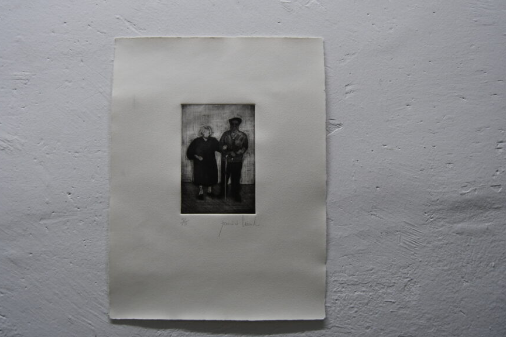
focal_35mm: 32
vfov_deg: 41.1
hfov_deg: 58.6
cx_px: 227
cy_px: 158
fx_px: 450
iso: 320
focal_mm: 18
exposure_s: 1/60
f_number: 4
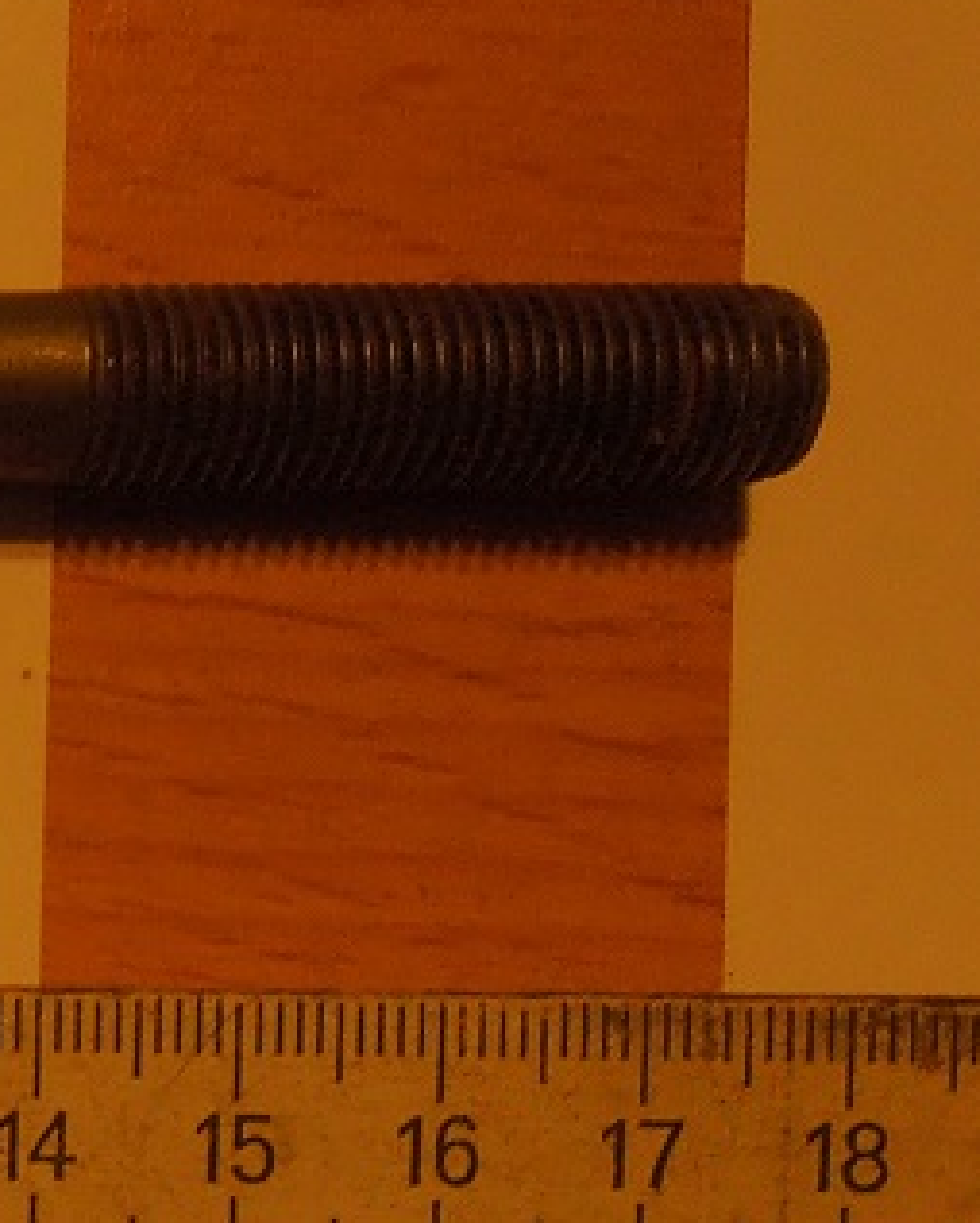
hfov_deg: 16.5
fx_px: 2789
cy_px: 1142
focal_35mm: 77
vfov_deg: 23.9
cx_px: -799
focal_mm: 4.5
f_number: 3.3
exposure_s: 1/25
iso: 400
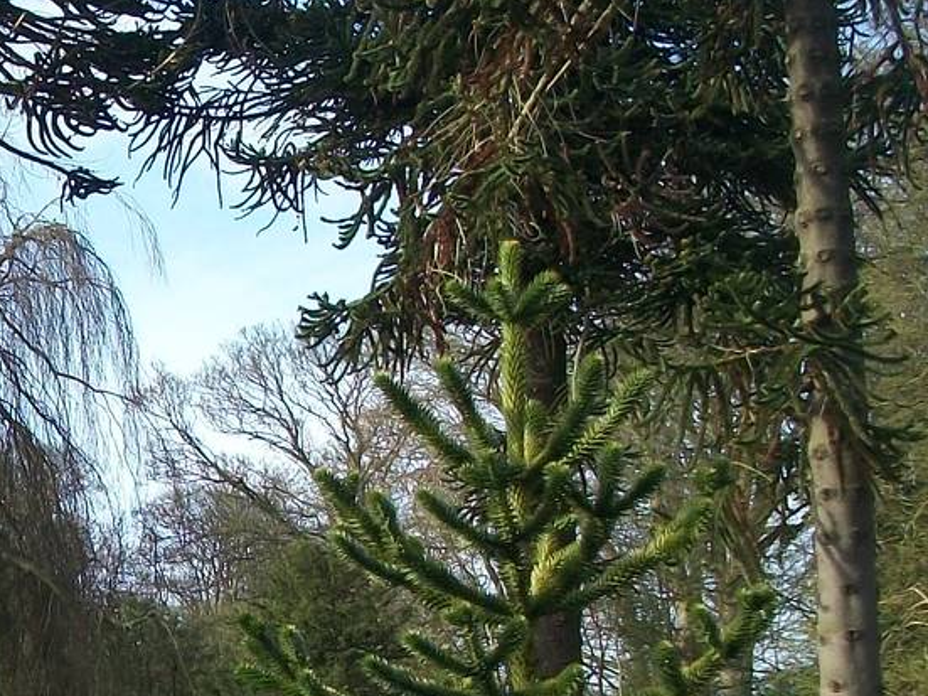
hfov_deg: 19.5
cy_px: 548
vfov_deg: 15.8
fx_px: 2493
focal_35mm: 93
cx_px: -256
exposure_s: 1/320
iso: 80
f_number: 2.9
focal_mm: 5.7
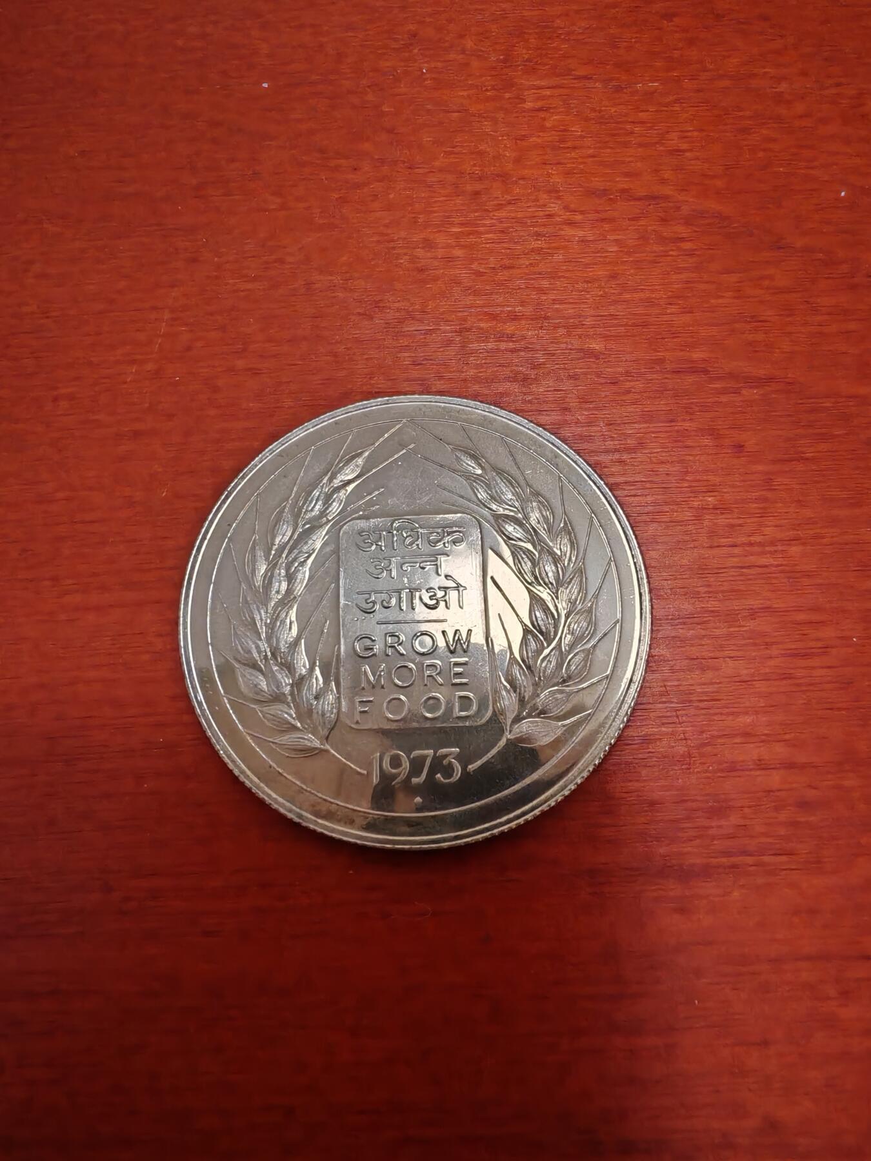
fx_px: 872
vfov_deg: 67.3
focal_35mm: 26
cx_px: 436
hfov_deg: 53.1
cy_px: 580
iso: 125
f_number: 2.2
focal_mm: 1.96
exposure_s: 1/33
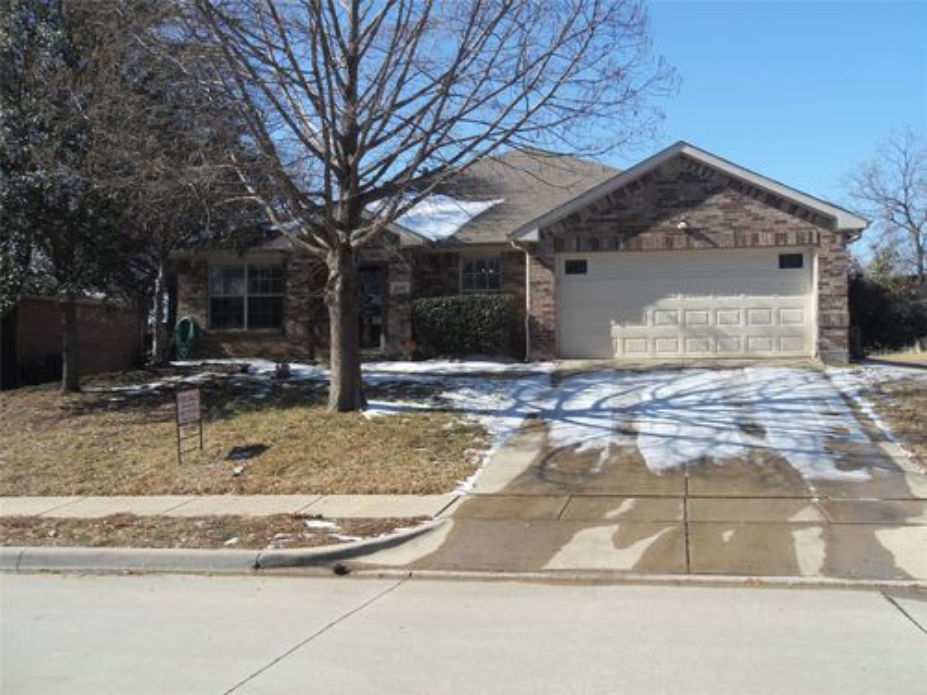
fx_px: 937
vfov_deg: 40.7
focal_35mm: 35
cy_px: 348
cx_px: 464
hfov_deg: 52.6
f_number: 8.2
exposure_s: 1/180
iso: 80
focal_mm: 6.3
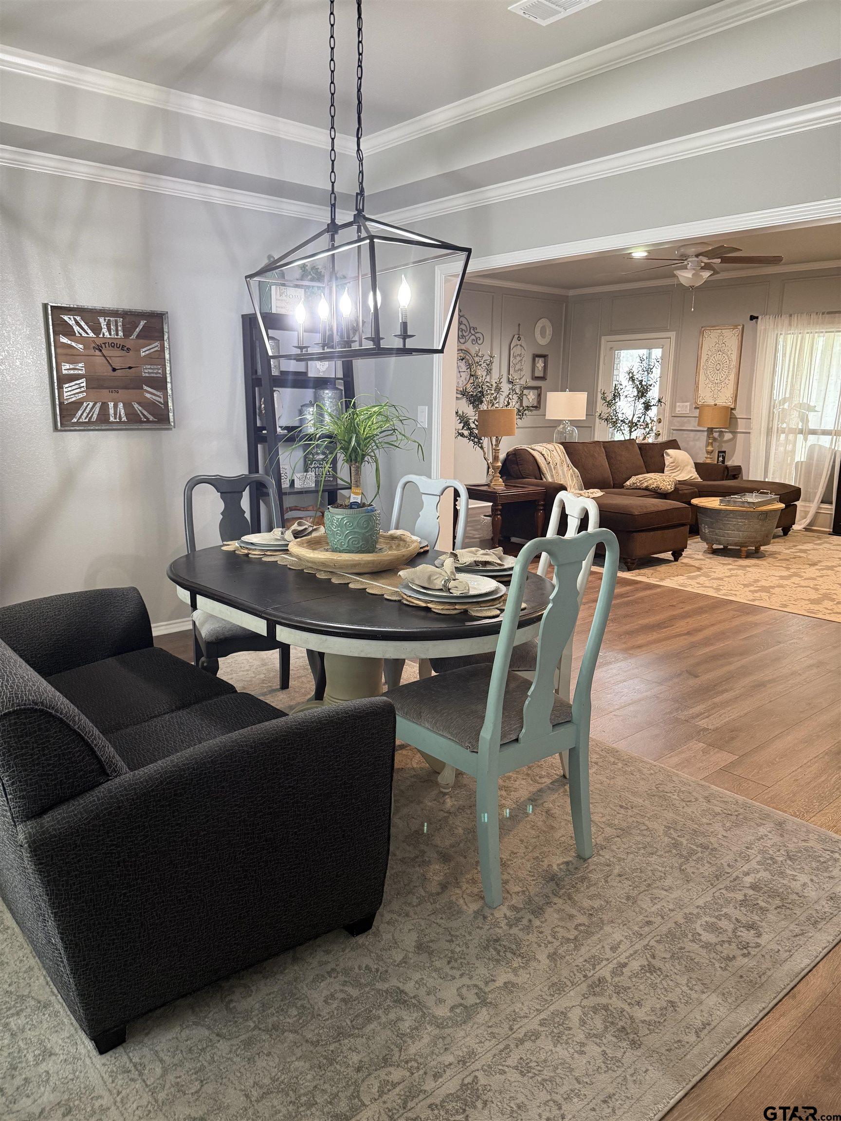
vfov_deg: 71.6
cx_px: 420
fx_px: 777
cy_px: 560
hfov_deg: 56.8
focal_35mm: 24
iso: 320
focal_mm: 6.76
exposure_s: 1/60
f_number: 1.78
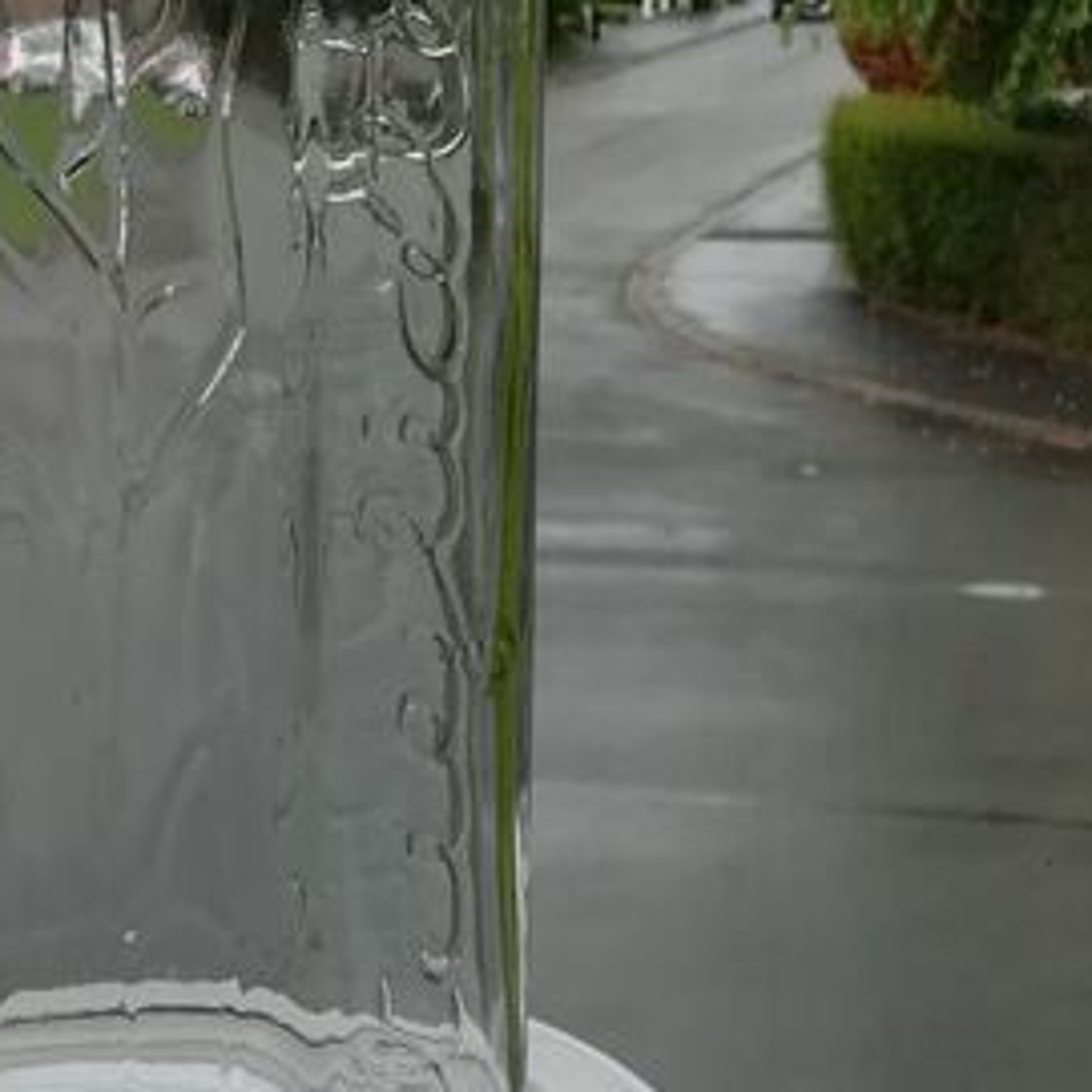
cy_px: -133
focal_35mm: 96
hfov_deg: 18.1
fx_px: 3426
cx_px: 471
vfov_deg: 17.5
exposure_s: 1/602
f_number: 2.2
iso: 50
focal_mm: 3.83
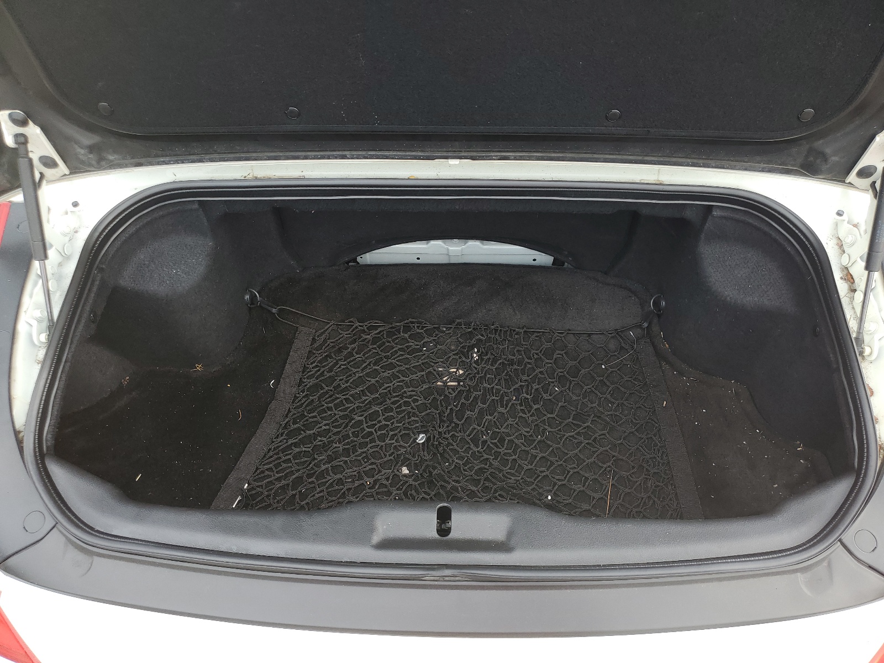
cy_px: 332
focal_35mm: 26
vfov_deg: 53.1
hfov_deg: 67.3
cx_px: 442
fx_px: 664
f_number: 1.5
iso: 50
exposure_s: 1/208
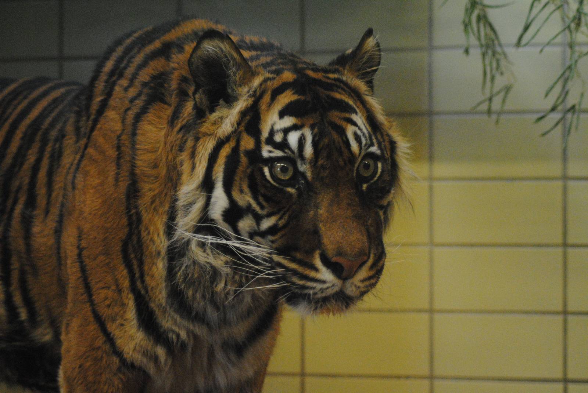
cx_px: 294
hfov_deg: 19.4
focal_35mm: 105
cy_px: 196
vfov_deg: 13.1
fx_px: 1717
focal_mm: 70
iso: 1600
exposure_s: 1/60
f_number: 4
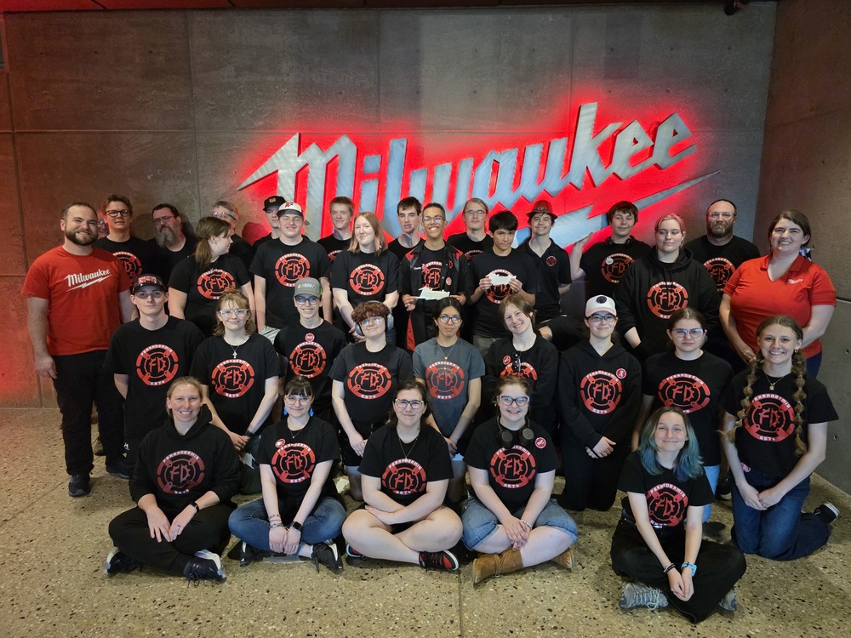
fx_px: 565
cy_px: 319
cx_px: 426
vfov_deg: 58.9
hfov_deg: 73.9
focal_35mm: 23
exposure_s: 1/120
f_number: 1.7
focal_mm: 6.3
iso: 1250
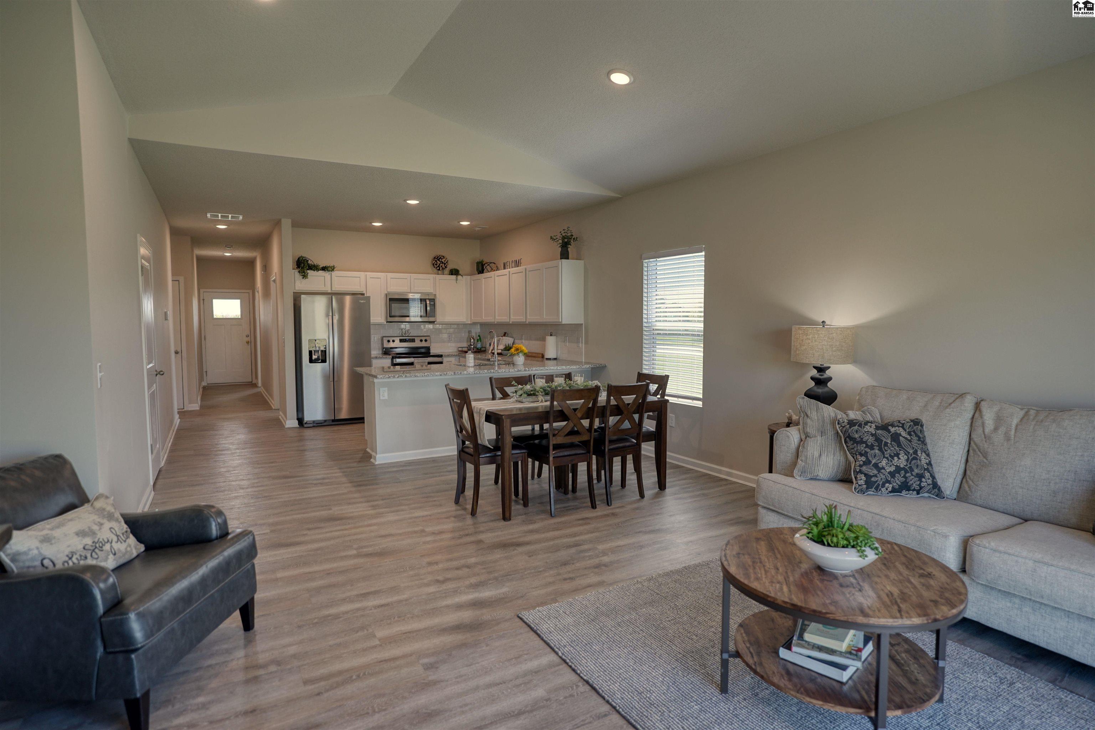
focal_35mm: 20
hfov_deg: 84.0
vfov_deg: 61.9
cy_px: 365
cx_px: 548
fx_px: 608
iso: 100
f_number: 2.5
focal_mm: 20
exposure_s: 1/60
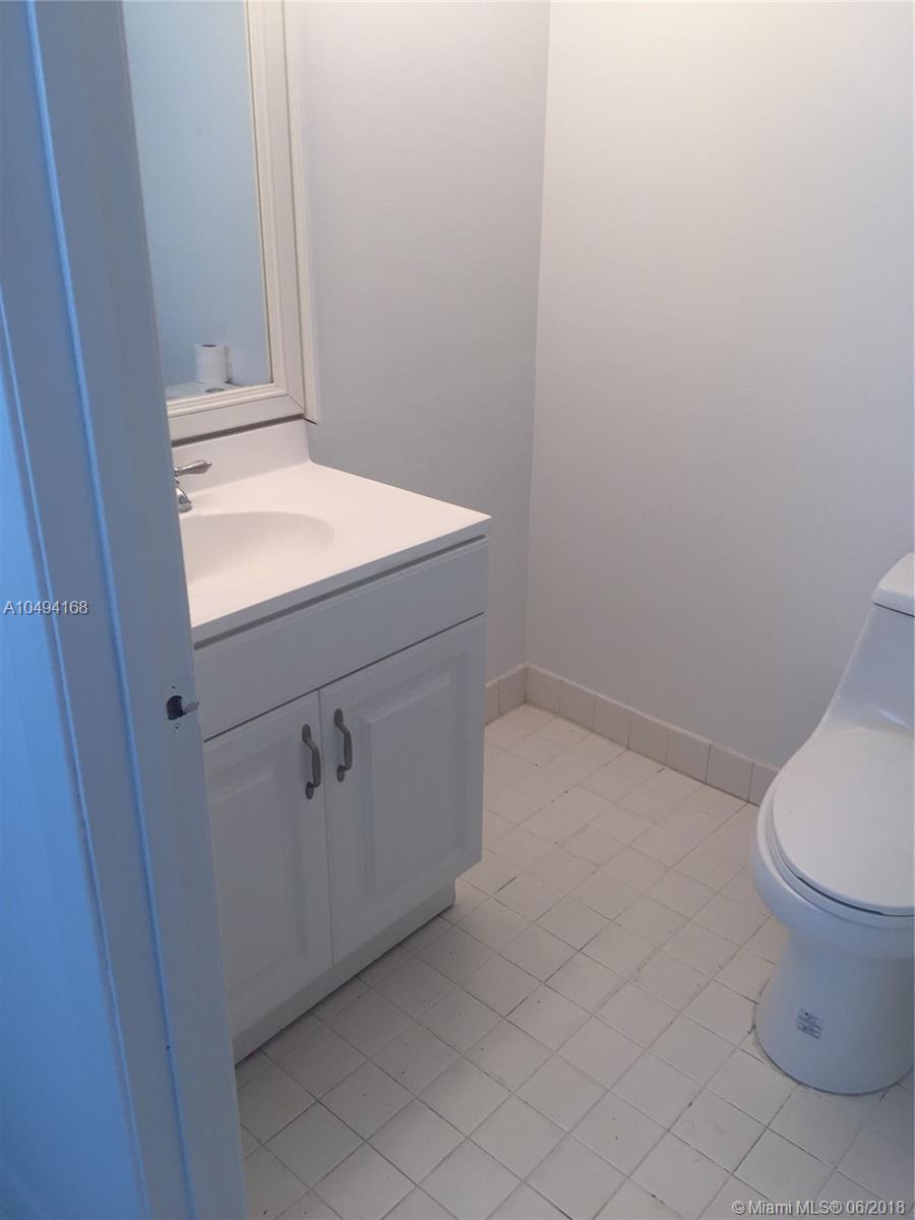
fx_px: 1022
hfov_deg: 48.2
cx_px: 458
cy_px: 610
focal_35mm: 29
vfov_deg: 61.7
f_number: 2.2
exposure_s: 1/120
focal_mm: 4.15
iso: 50
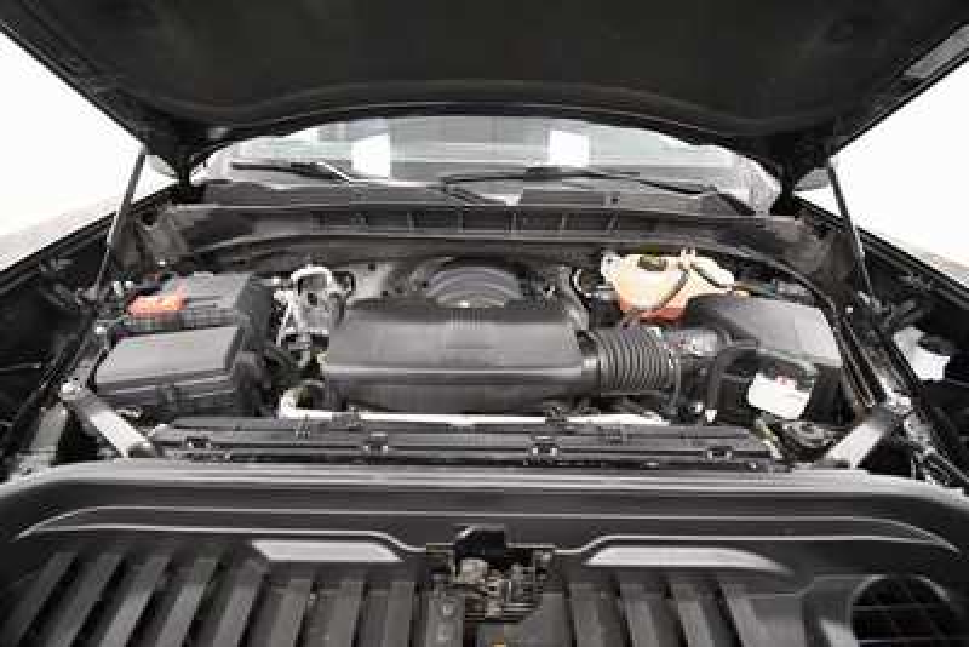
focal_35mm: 15
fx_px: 404
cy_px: 324
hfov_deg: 100.4
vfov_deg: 77.4
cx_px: 484
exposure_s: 1/125
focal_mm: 10
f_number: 4.5
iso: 3200
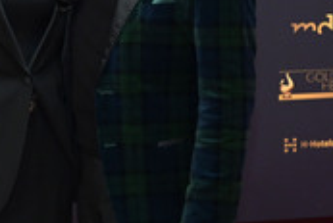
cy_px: 12
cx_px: 82
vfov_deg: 11.7
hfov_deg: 17.4
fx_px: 1084
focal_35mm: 117
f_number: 5.6
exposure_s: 1/200
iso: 2500
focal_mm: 45
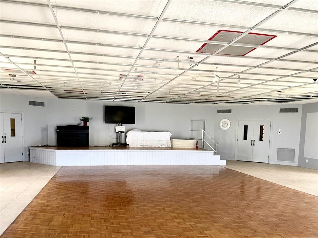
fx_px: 239
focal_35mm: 26
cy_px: 119
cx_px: 159
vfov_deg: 53.1
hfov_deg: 67.3
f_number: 1.6
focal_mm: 4.2
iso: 200
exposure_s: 1/60
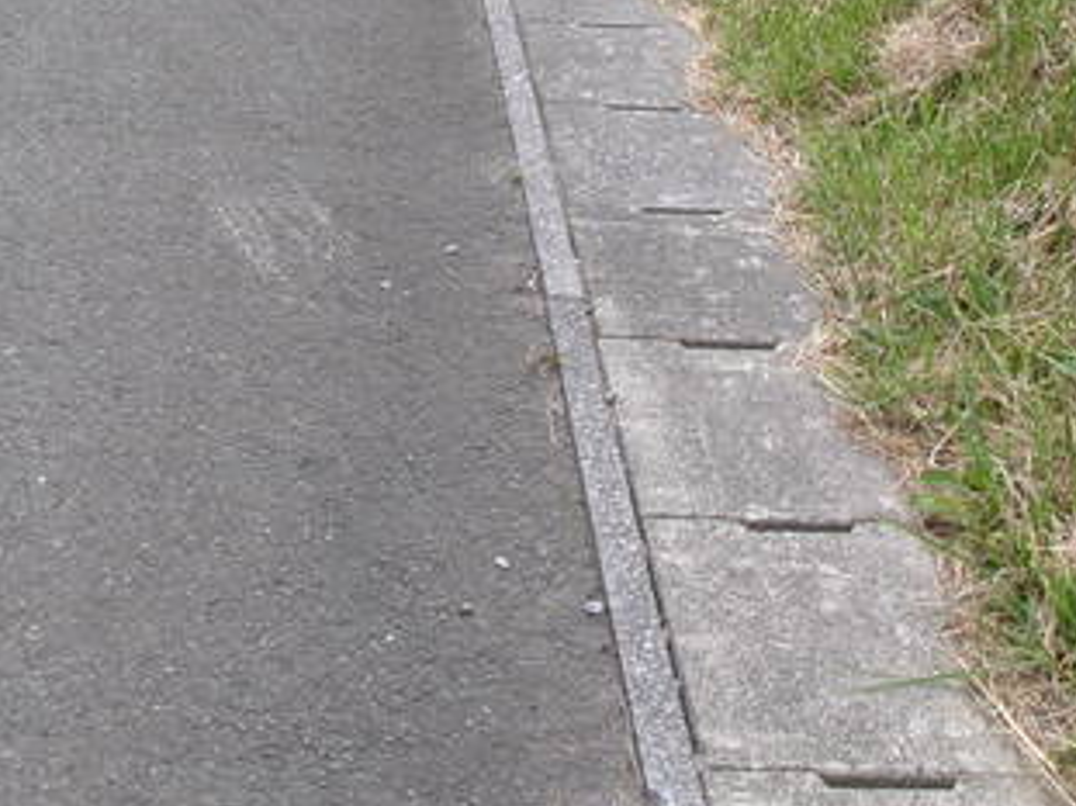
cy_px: -36
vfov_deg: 17.7
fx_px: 2517
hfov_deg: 24.0
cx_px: 332
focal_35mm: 81
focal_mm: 5.1
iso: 100
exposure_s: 1/170
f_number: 3.9
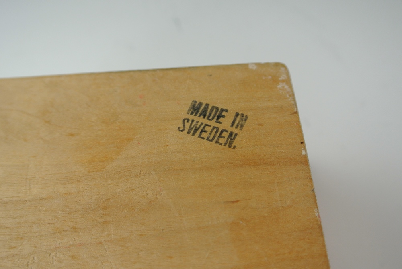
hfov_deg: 46.4
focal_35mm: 42
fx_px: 469
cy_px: 134
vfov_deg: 32.0
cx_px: 201
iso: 360
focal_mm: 15.7
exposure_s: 1/125
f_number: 4.2
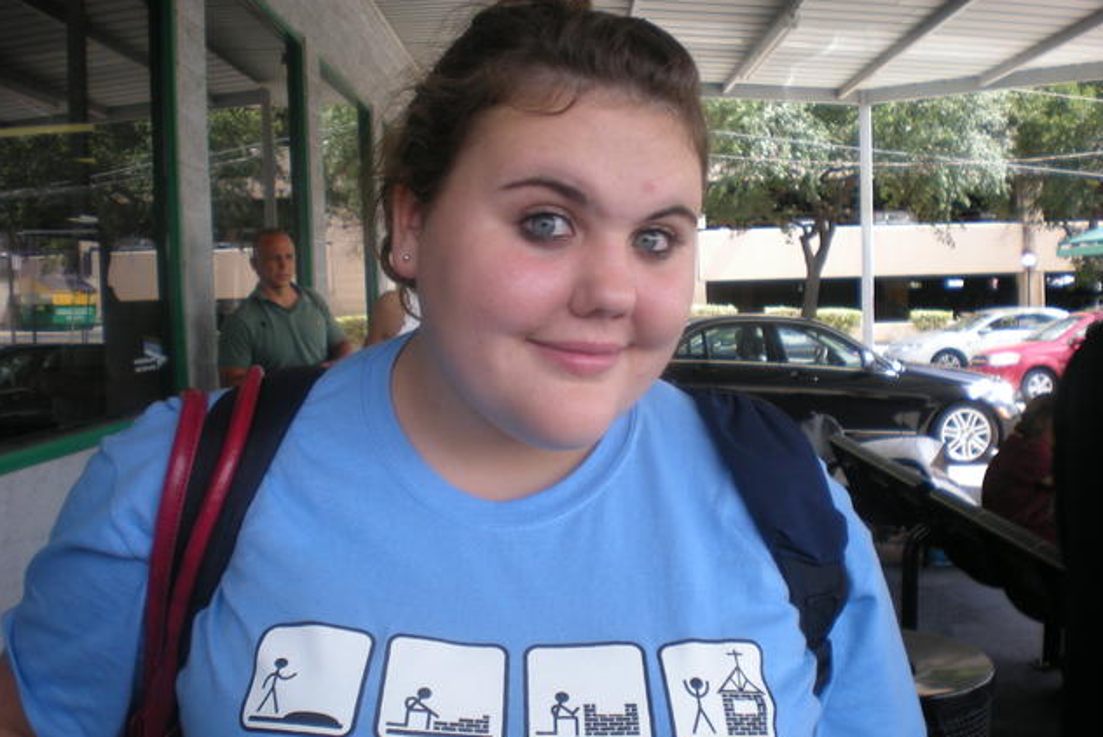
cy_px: 386
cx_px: 553
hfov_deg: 48.4
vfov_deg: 33.4
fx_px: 1226
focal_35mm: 40
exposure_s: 1/114
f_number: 3.1
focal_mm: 6.3
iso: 64
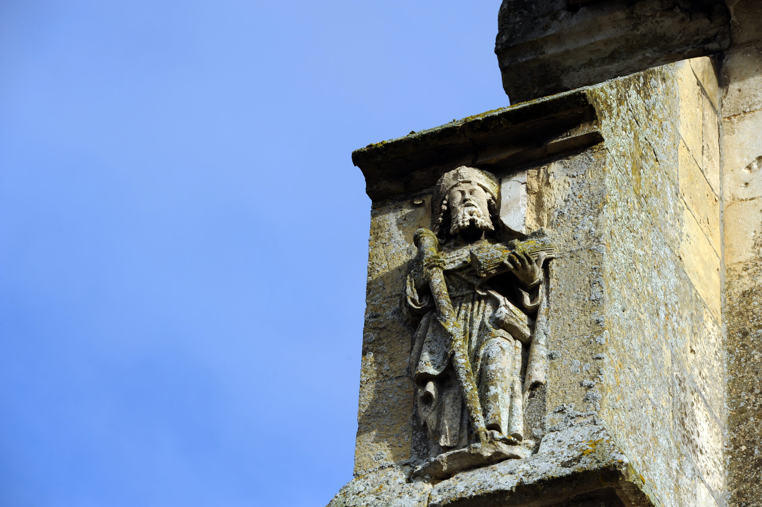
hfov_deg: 11.4
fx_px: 3807
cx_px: 381
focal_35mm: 180
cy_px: 254
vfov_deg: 7.6
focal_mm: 180
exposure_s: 1/320
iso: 200
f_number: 10
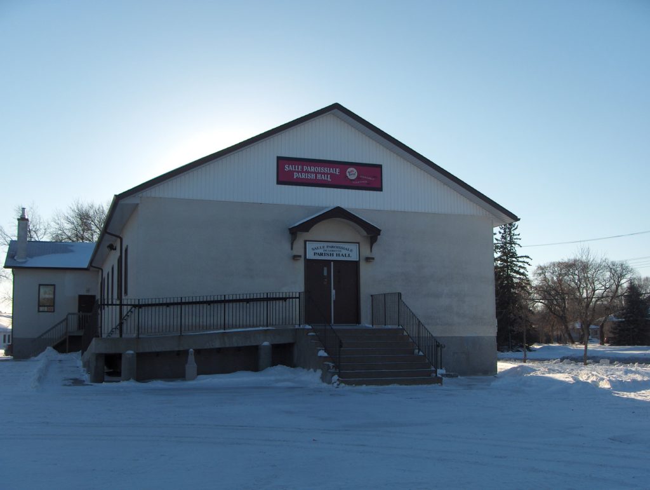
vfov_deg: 36.9
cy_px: 245
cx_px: 325
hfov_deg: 47.8
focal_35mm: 39
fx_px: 733
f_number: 4.8
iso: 50
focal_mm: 8
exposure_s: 1/368
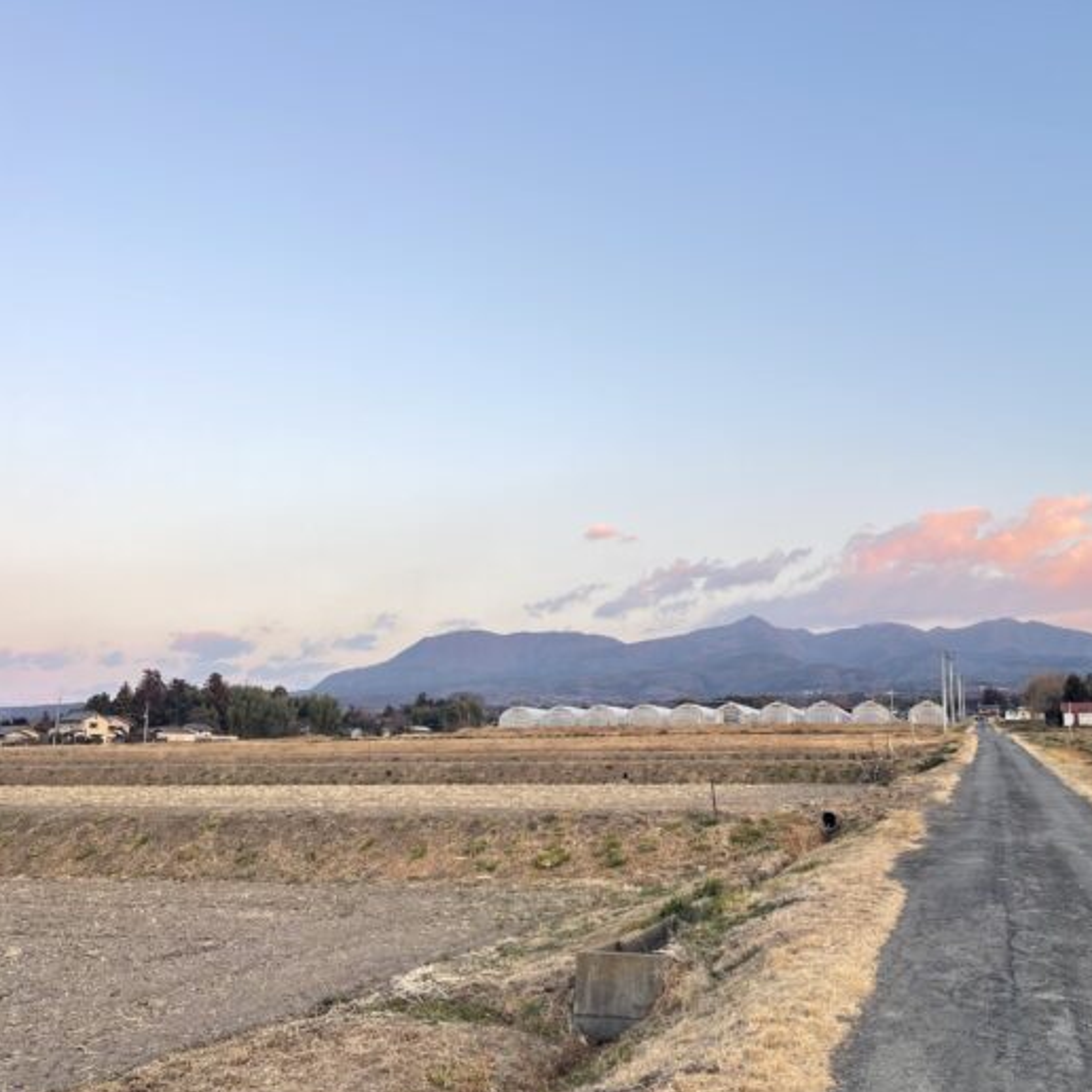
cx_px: 736
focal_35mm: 30
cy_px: 553
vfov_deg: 54.0
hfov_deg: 52.9
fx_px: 1071
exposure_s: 1/121
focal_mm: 5.1
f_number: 1.6
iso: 40
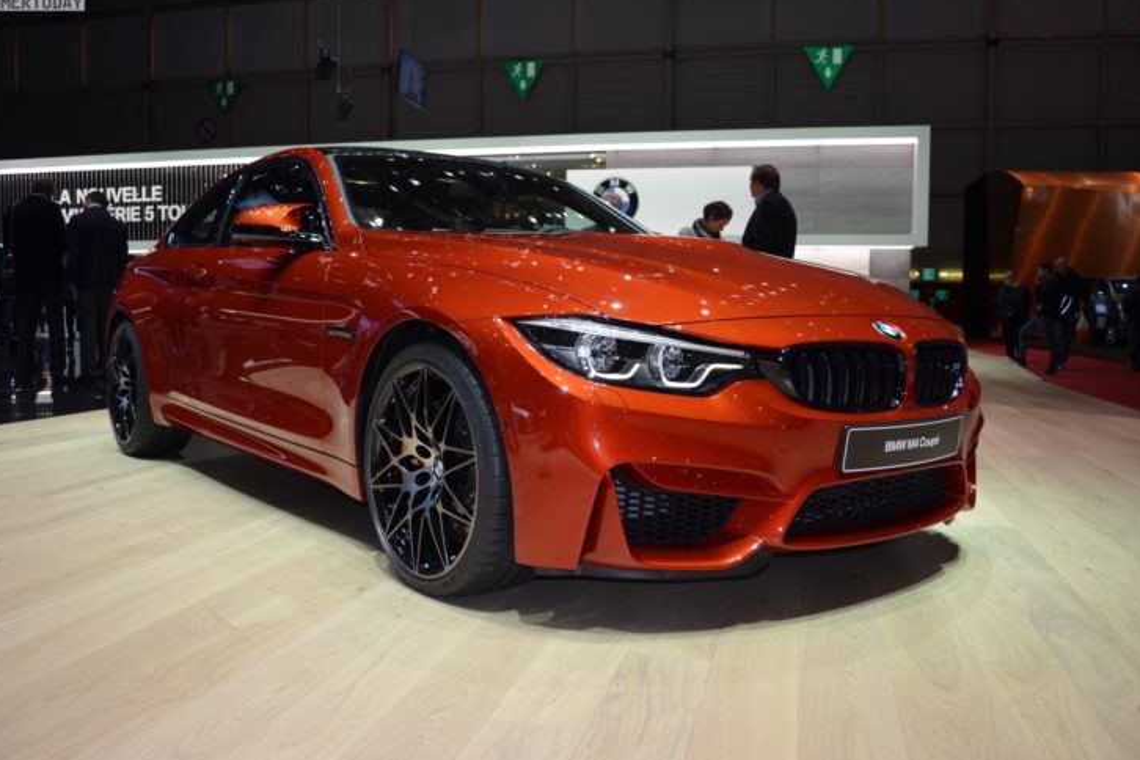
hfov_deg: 60.3
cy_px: 385
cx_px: 554
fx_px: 982
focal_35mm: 31
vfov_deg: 42.3
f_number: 3.8
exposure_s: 1/160
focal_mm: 20
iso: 200
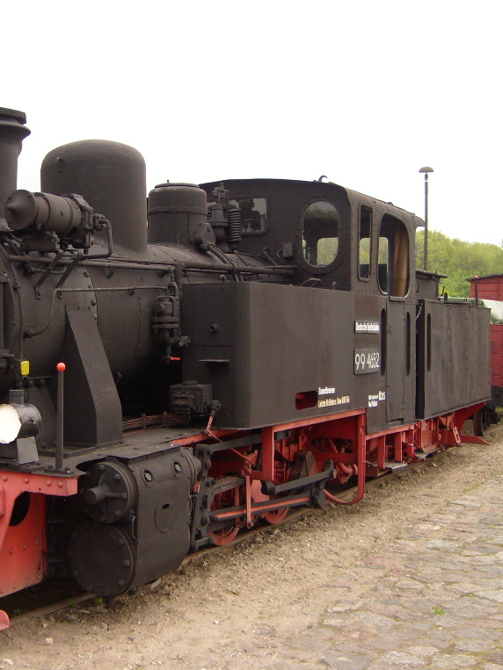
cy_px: 336
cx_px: 106
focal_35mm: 47
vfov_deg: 40.4
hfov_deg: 30.2
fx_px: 911
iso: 50
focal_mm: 5.8
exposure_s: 1/141
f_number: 2.8
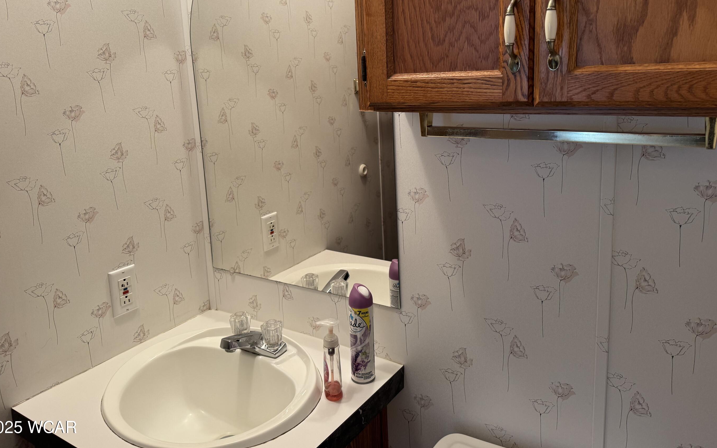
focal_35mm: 28
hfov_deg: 66.5
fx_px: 547
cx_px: 367
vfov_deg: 44.1
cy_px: 159
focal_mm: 6.76
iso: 125
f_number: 1.78
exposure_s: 1/60
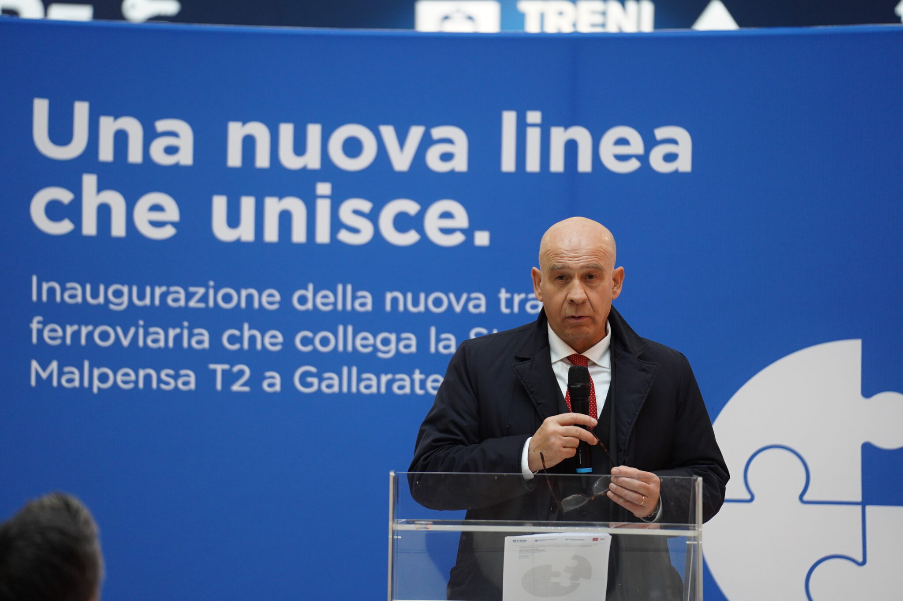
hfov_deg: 13.7
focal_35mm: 150
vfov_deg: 9.1
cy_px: 300
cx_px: 452
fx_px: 3759
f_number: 2.8
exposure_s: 1/320
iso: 2000
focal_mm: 150
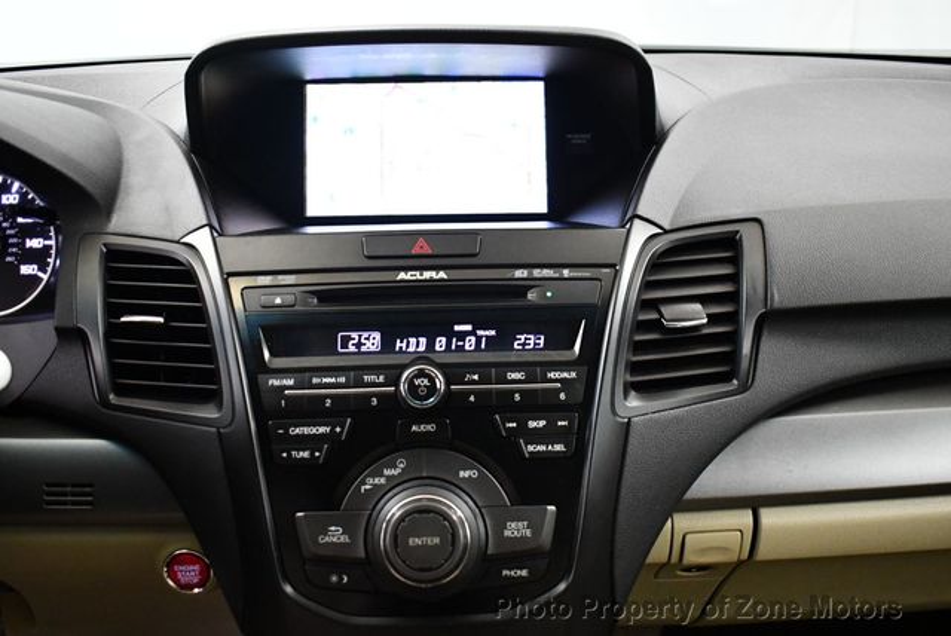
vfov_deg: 36.9
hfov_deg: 53.1
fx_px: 952
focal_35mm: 36
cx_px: 476
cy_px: 318
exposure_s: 1/100
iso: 3200
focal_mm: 18
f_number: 3.5
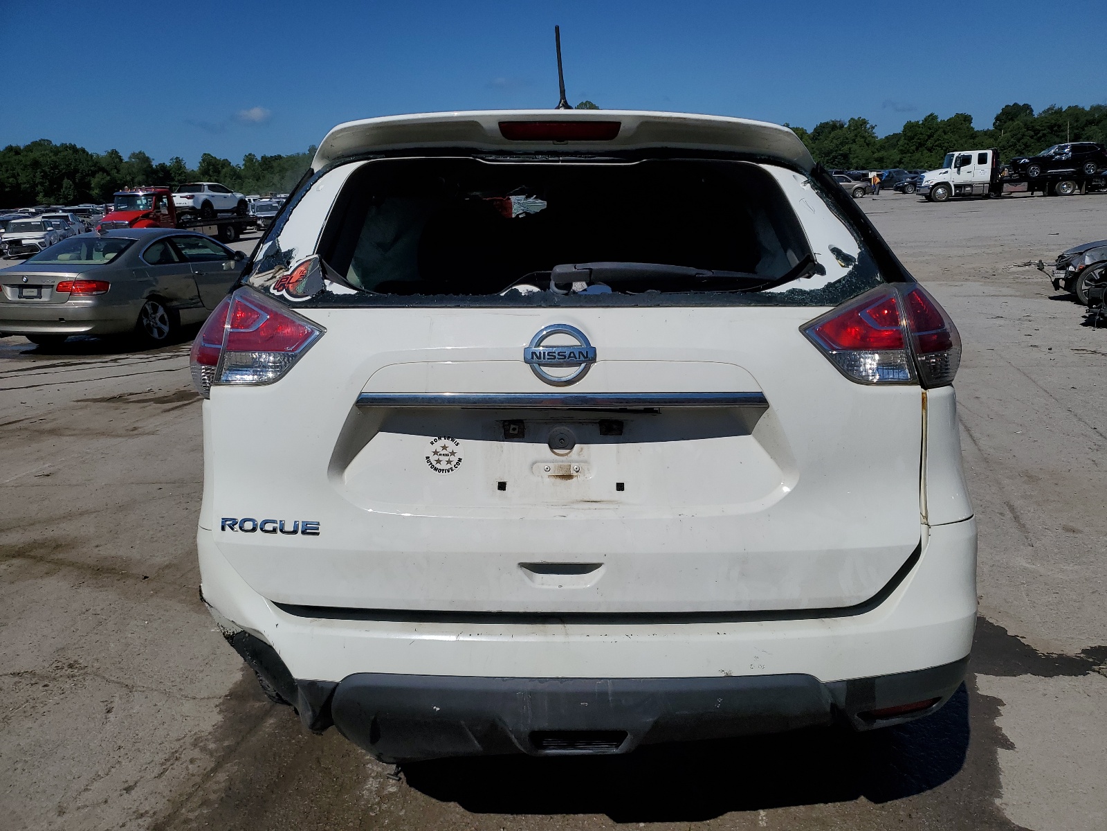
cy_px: 416
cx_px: 554
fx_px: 831
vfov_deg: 53.1
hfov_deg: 67.3
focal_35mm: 26
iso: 50
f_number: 1.5
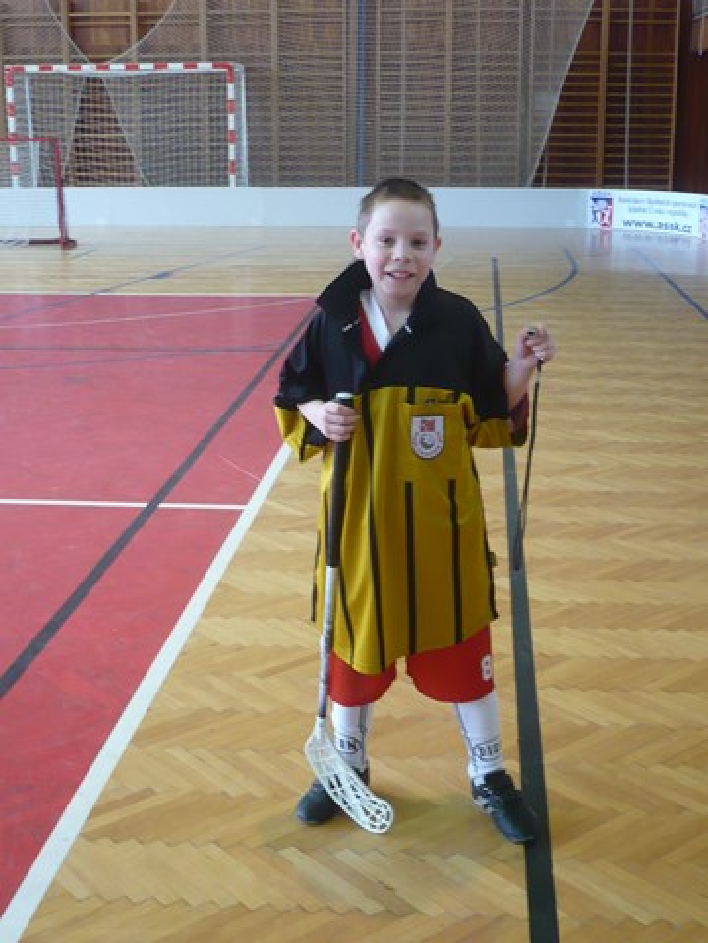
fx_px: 1336
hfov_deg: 29.7
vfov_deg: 38.9
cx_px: 354
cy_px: 472
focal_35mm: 49
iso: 200
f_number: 2.9
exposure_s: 1/40
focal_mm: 6
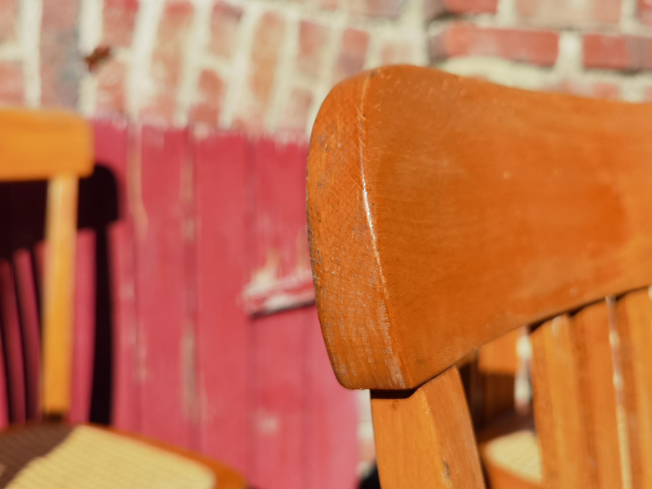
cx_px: 326
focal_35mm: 35
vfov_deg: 40.7
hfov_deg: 52.6
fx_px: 659
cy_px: 244
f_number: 1.9
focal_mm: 6.71
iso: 50
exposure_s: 1/4762
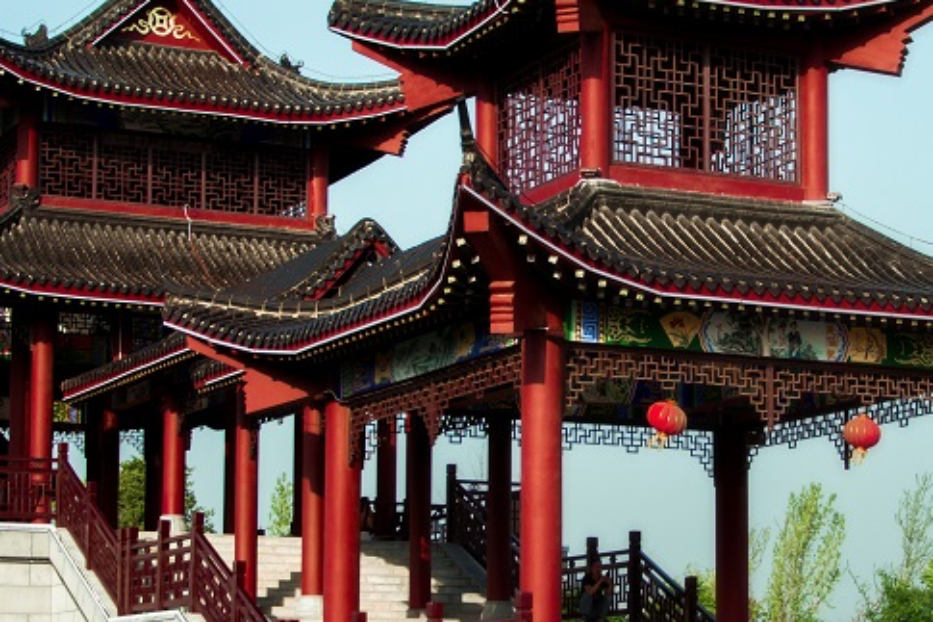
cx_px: 479
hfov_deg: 38.2
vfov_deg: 26.0
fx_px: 1347
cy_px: 335
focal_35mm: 52
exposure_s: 1/500
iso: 100
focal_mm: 28
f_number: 4
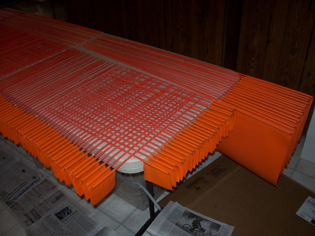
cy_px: 118
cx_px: 158
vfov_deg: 41.8
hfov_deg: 54.0
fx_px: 309
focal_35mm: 34
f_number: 2.7
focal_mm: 5.6
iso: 80
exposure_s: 1/60
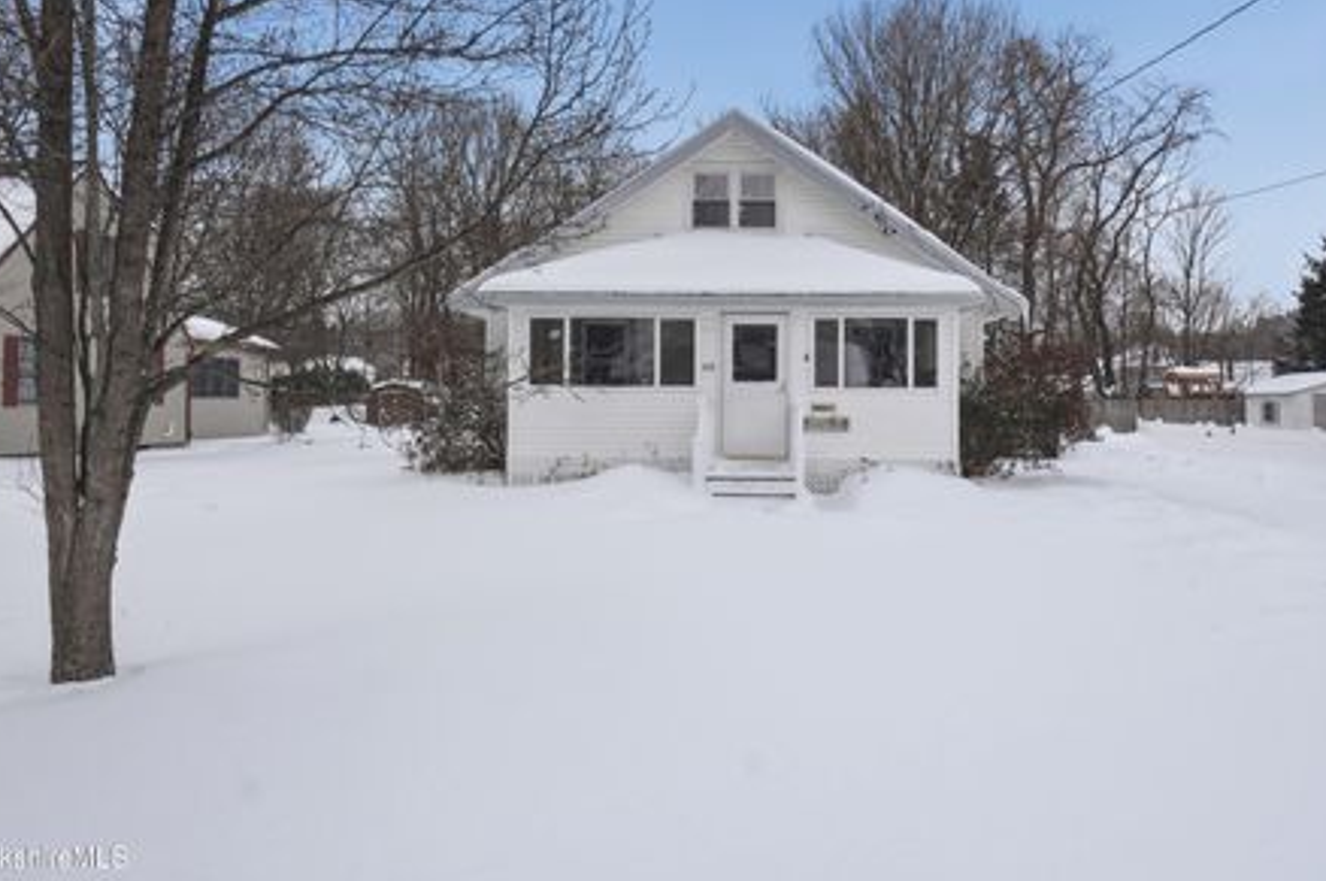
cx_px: 708
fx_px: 883
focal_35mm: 24
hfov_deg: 73.7
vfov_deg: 52.9
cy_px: 398
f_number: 9
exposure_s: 1/1600
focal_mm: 14
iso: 200
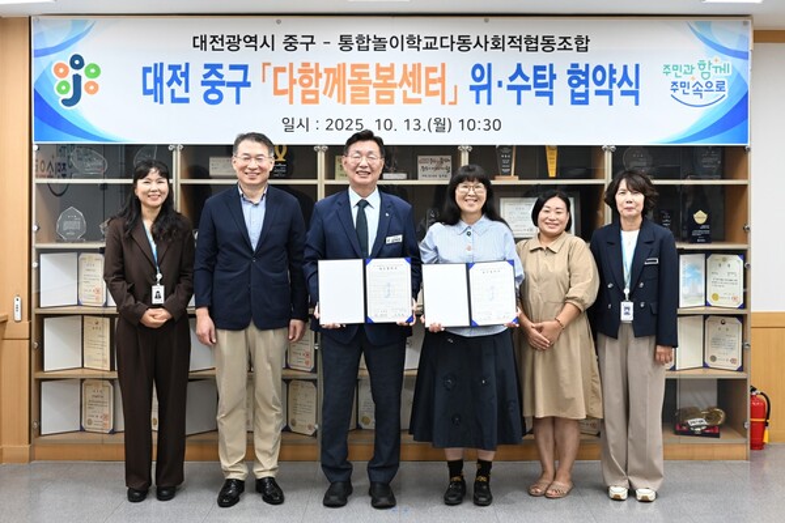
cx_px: 392
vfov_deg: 34.2
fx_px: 850
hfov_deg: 49.6
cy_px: 262
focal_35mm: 39
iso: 1600
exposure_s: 1/125
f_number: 5
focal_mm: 39
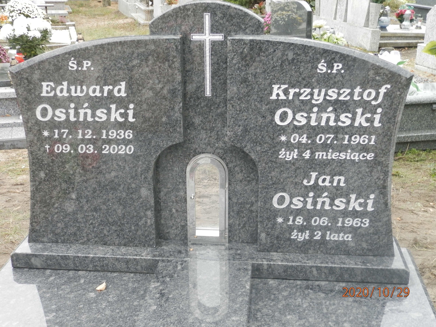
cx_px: 218
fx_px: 579
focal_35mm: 46
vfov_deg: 31.5
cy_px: 164
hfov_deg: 41.2
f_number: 3.6
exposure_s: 1/40
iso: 200
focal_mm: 8.2
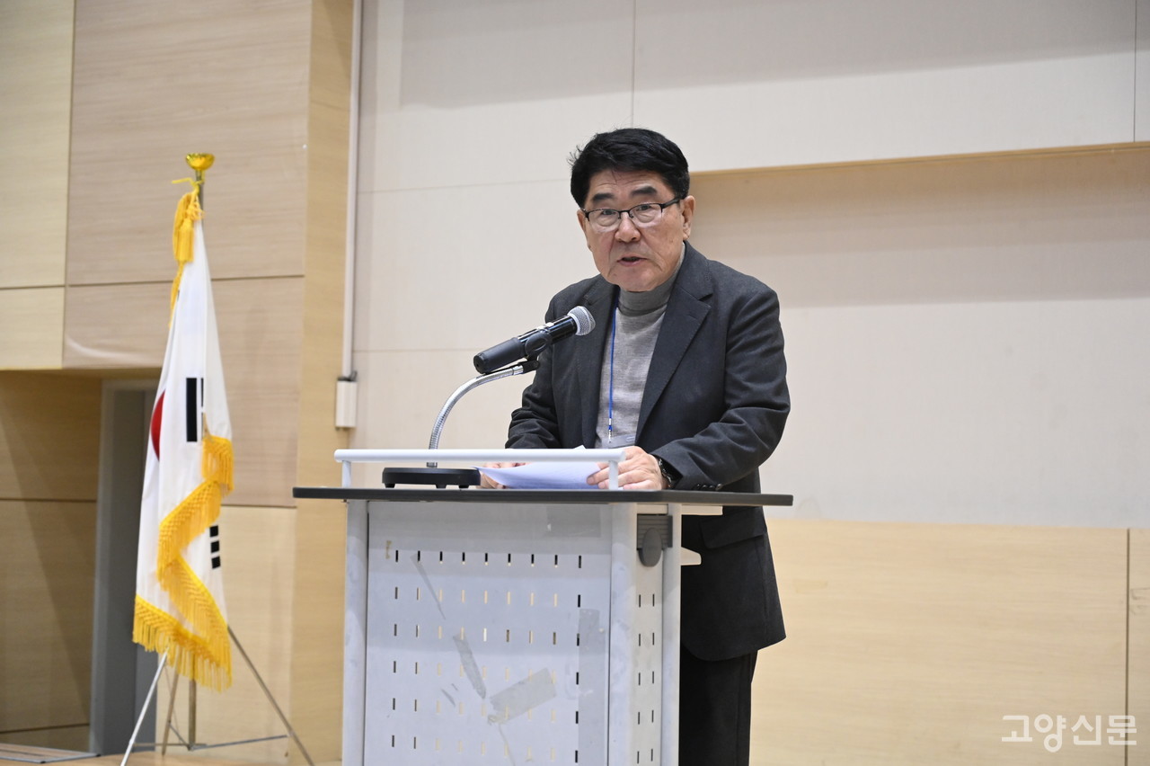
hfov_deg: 30.5
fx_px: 2107
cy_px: 383
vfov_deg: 20.6
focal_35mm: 66
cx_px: 575
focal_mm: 66
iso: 3200
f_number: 4
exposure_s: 1/100
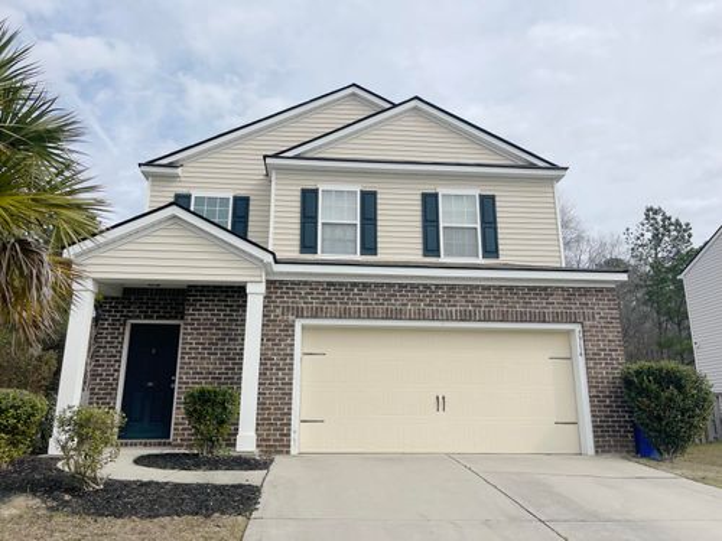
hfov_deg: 67.3
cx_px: 361
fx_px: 542
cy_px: 270
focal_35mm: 26
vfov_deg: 53.1
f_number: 1.6
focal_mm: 5.1
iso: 50
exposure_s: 1/7407
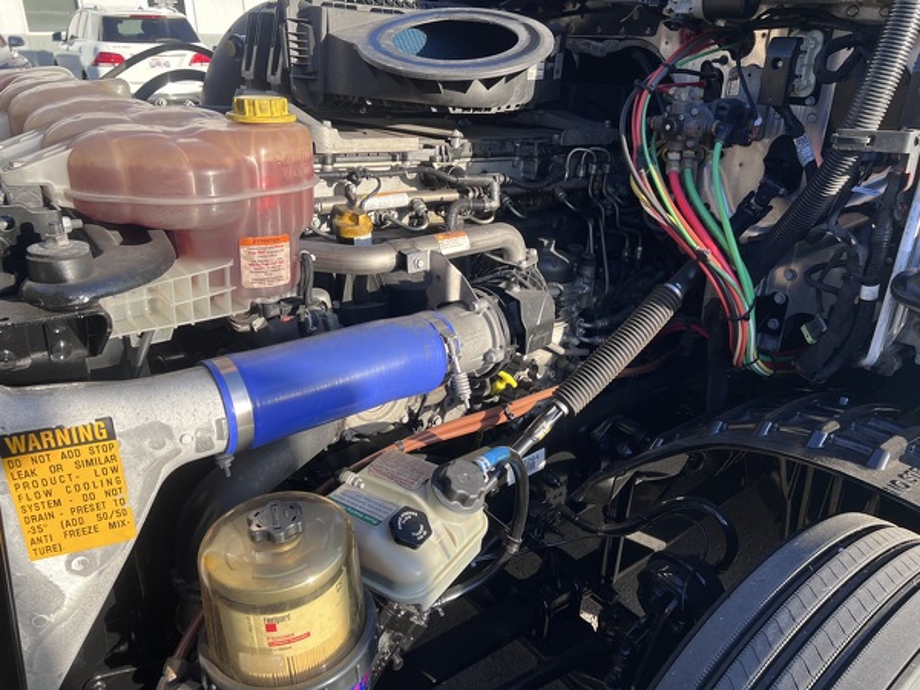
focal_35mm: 26
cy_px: 345
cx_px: 460
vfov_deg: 53.1
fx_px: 691
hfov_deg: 67.3
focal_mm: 5.7
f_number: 1.5
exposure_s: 1/780
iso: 50
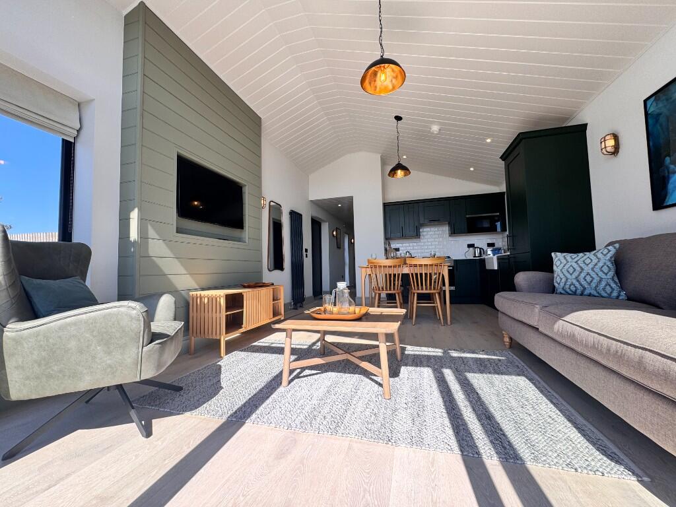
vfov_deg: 85.7
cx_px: 338
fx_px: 273
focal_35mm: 14
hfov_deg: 102.1
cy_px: 254
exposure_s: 1/239
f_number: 2.2
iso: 40
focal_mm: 2.22
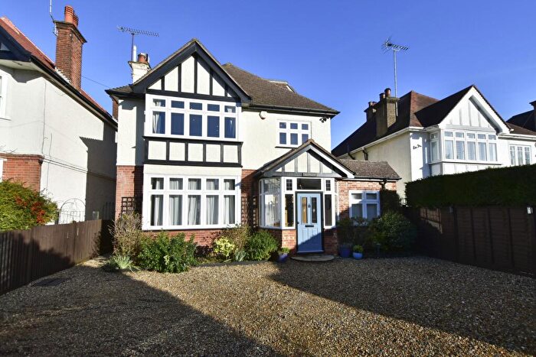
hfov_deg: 100.4
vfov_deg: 77.4
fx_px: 223
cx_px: 268
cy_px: 178
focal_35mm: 15
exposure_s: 1/1250
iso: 640
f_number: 8
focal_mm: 10
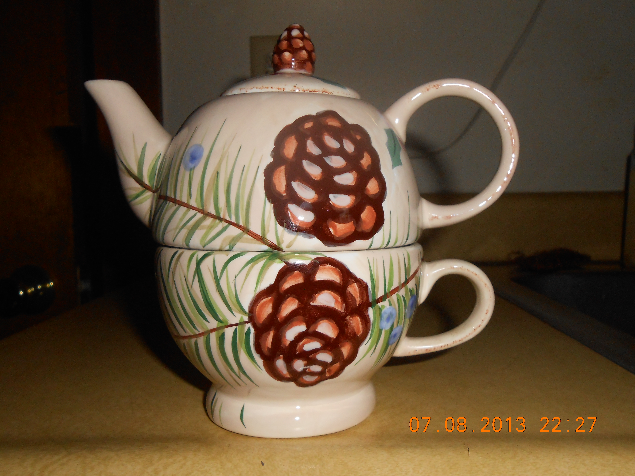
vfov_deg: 46.8
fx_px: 550
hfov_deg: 60.0
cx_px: 318
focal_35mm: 30
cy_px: 238
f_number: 11.9
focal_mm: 5.3
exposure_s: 1/25
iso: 200
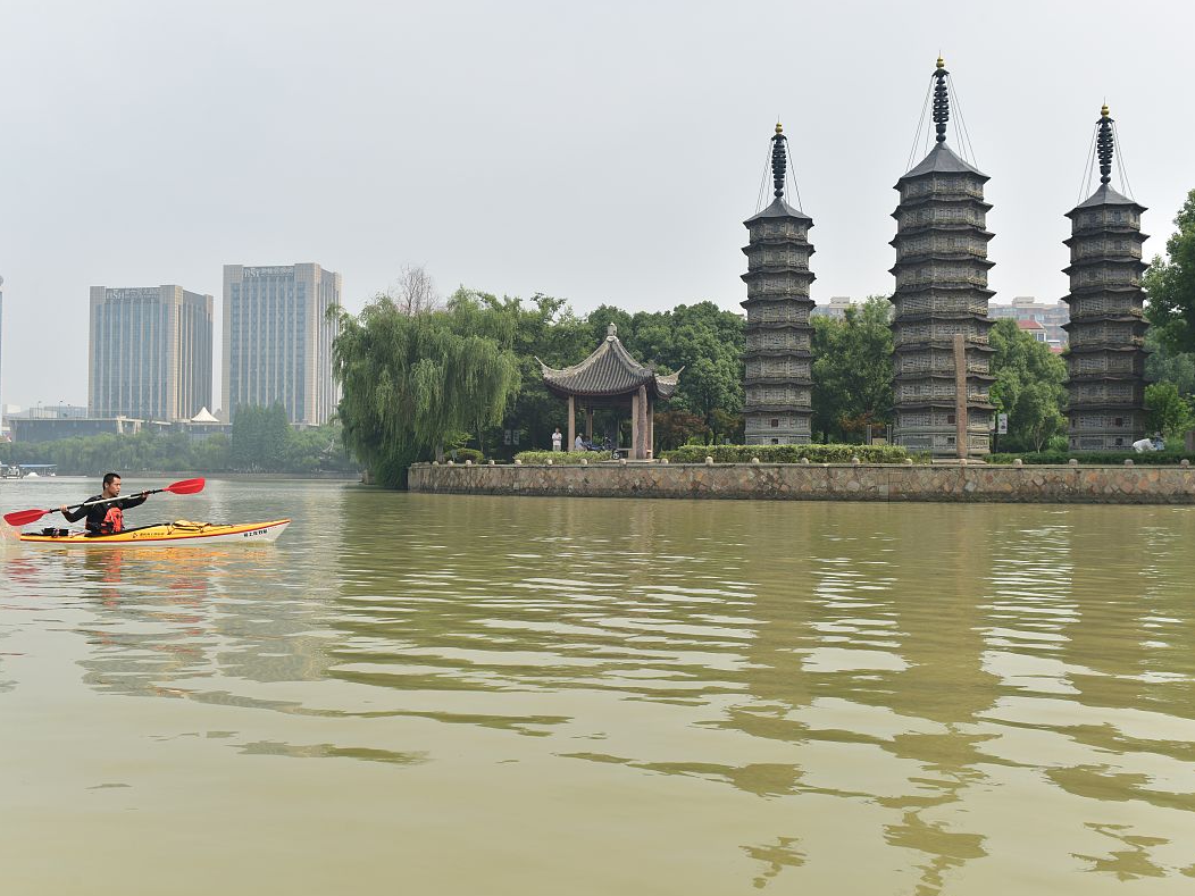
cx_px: 620
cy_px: 450
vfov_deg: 41.8
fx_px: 1174
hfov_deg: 53.9
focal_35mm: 34
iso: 320
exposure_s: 1/800
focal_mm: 31
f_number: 5
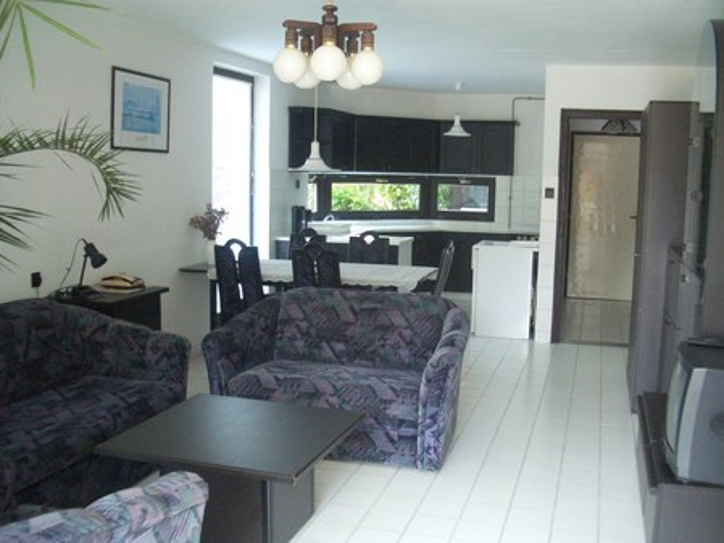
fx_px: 816
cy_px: 291
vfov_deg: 36.8
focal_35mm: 39
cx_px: 382
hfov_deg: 47.8
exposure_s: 1/80
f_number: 2.6
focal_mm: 5.8
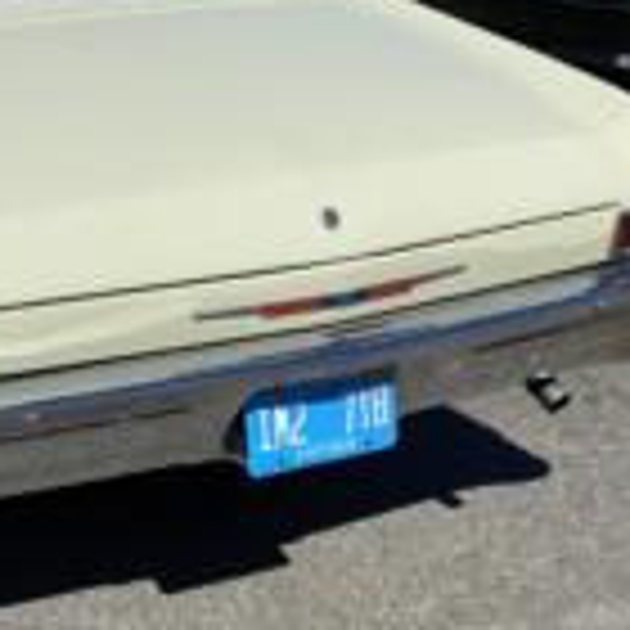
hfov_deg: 18.8
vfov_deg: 20.7
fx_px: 1688
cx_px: -292
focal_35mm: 82
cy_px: 70
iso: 32
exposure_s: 1/4630
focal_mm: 4.25
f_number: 1.8
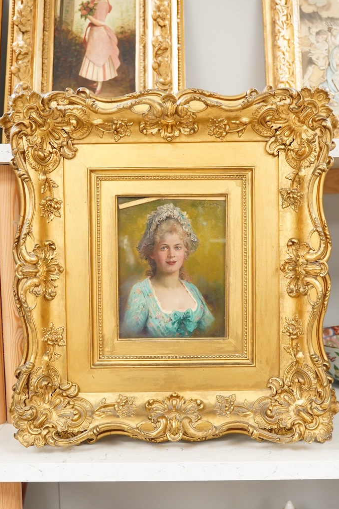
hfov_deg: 27.0
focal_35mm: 50
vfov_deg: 39.6
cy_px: 264
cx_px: 179
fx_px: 706
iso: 2500
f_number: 5
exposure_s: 1/100
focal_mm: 30
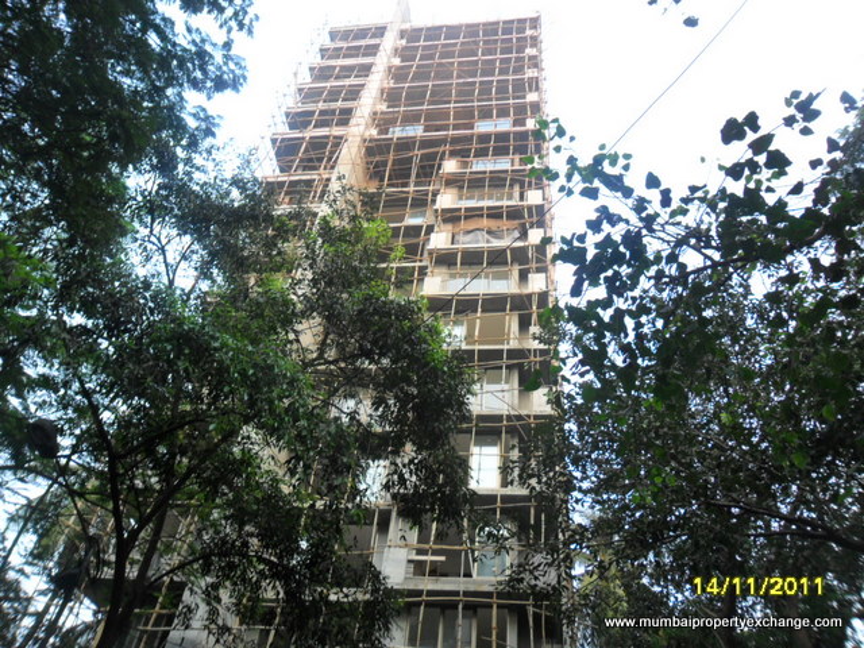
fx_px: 674
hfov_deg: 65.3
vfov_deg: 51.4
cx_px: 432
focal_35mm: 27
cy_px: 324
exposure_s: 1/90
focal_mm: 4.9
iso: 100
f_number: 3.5
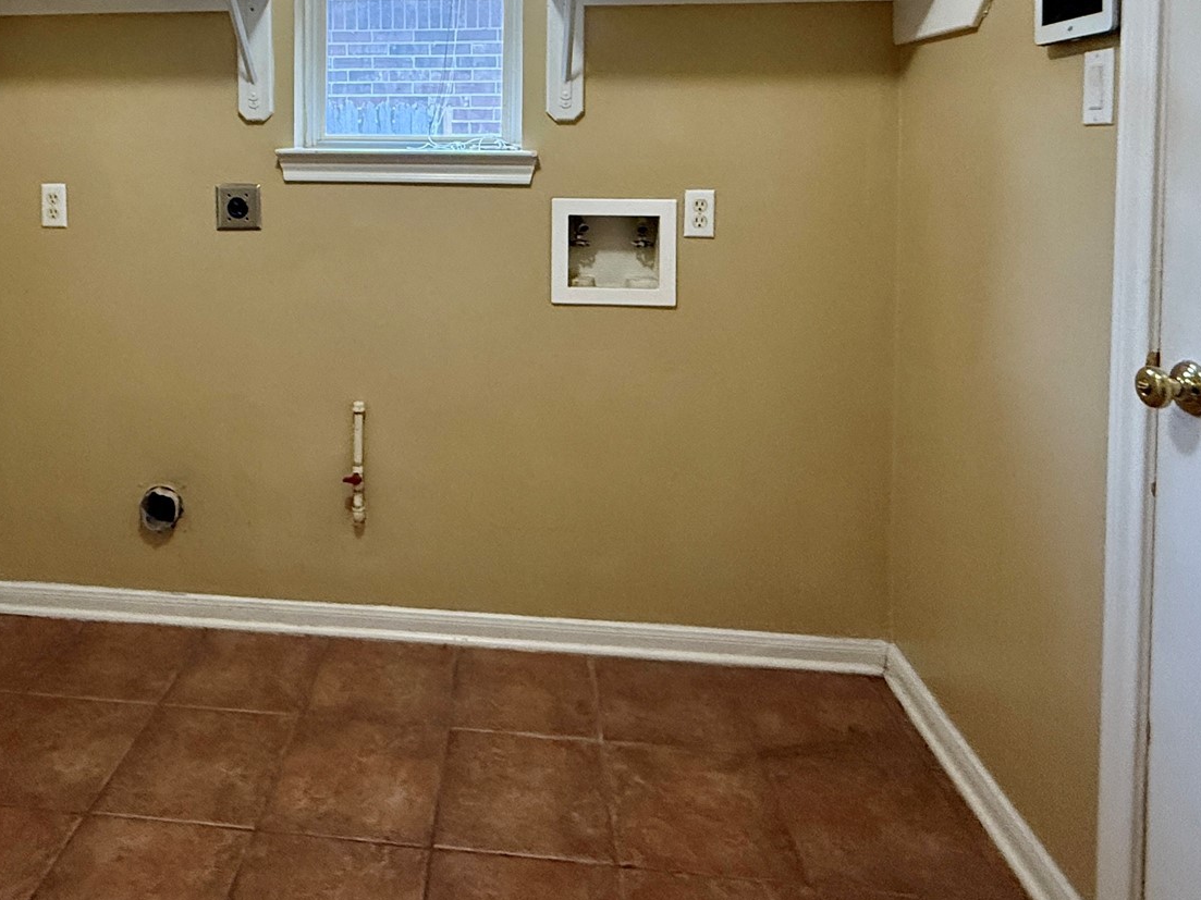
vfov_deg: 49.8
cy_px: 174
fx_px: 902
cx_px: 422
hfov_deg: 65.9
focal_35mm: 26
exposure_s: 1/60
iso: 500
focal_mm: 2.22
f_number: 2.2
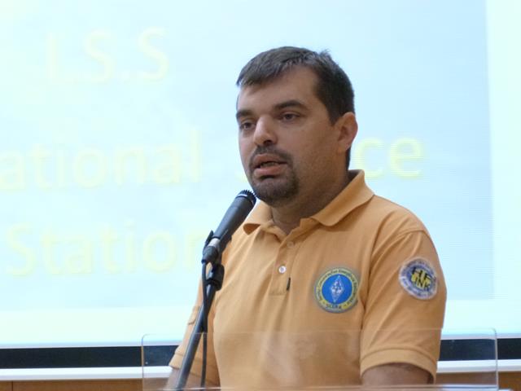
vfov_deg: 6.8
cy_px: 196
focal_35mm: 219
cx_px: 260
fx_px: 3296
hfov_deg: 9.0
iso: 800
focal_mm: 39.5
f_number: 3.9
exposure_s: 1/30
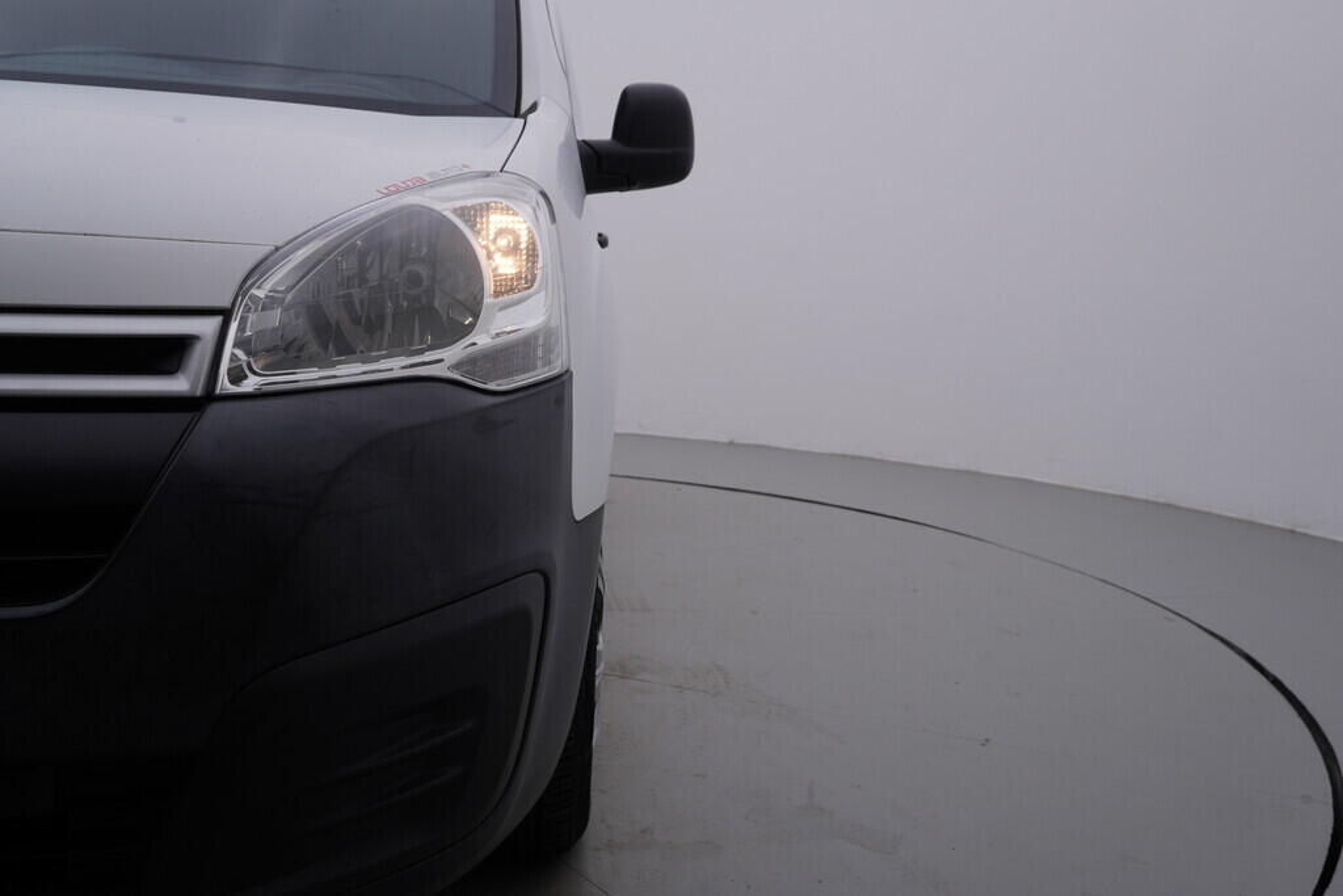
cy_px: 448
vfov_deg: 36.9
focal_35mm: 36
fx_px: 1343
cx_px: 672
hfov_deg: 53.1
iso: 125
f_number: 5
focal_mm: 24
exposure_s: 1/125
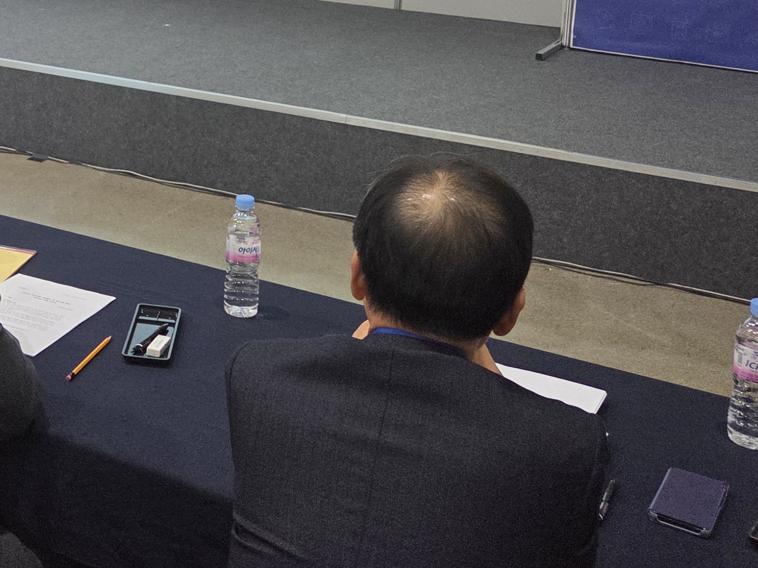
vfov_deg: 23.0
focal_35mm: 60
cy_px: -50
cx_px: 69
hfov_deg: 30.7
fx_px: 1314
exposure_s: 1/120
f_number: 1.8
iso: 250
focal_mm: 5.4
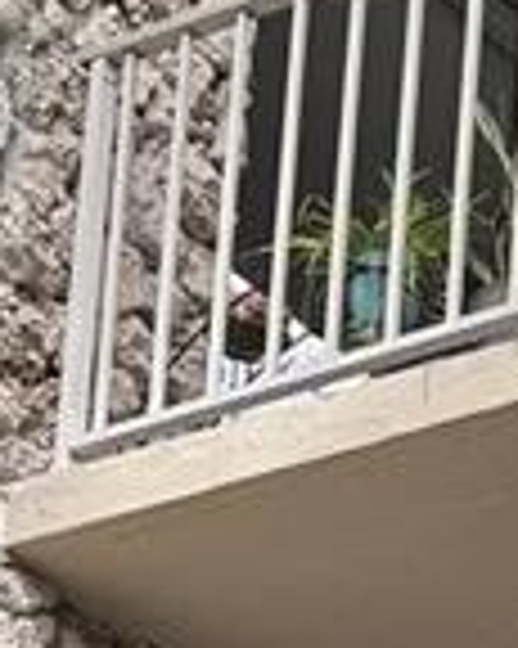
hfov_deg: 7.4
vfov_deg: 9.0
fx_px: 3741
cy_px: 1521
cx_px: 1207
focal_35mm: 195
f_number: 1.78
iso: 80
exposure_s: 1/216
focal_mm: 6.76
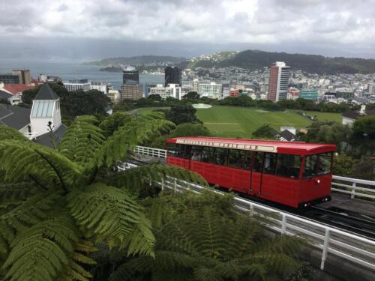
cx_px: 188
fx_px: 314
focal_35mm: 29
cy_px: 140
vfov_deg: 48.2
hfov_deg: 61.7
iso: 25
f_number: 2.2
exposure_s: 1/1374
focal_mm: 4.15
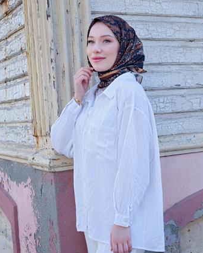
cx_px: 119
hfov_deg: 22.5
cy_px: 146
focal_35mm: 68
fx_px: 510
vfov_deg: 27.9
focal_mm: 70
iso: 320
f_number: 5.6
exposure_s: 1/300
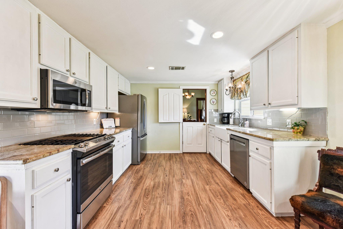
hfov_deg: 104.3
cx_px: 172
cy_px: 114
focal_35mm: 14
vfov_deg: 81.2
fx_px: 133
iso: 360
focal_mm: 14
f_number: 8
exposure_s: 1/15
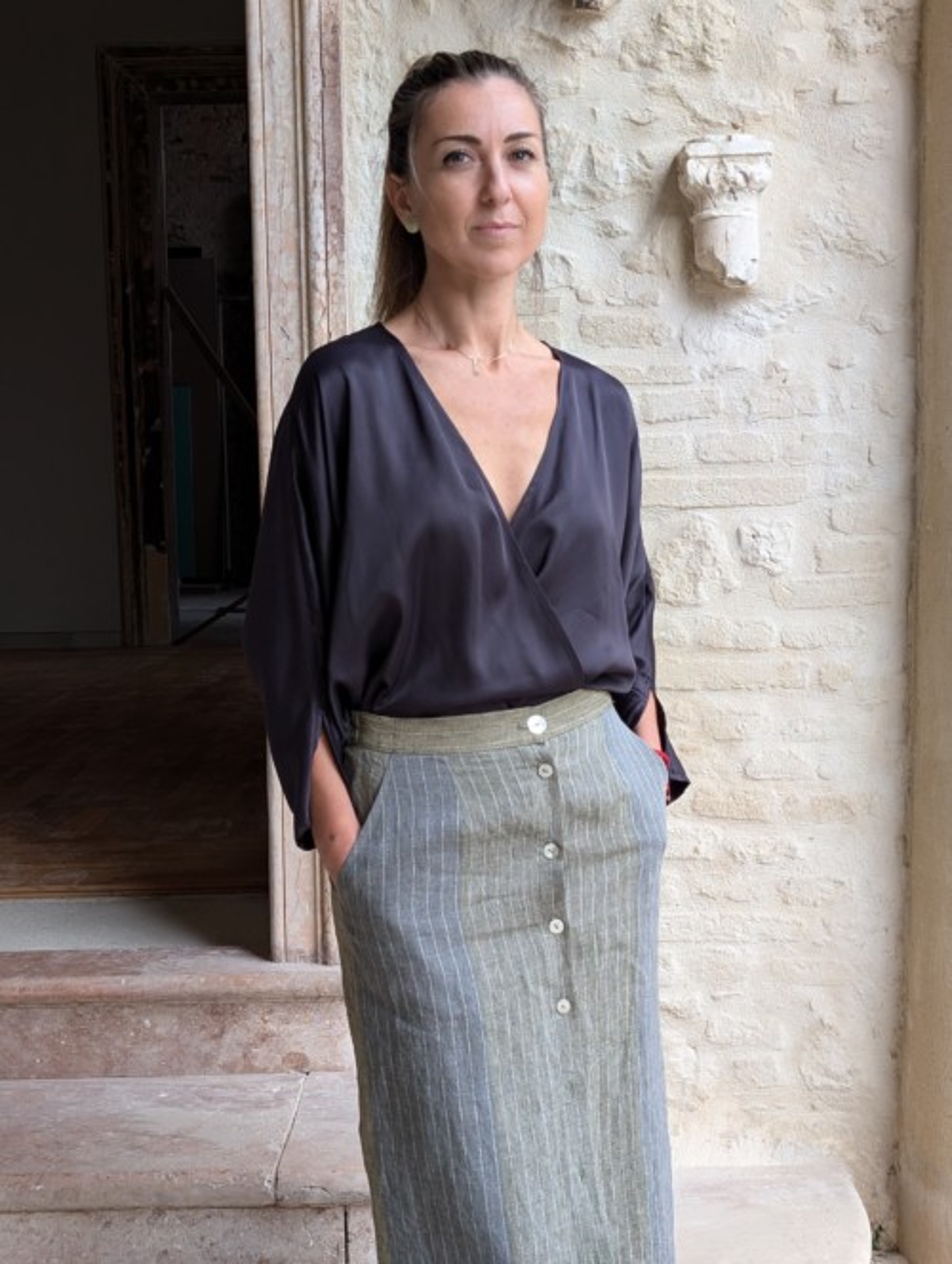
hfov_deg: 29.7
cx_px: 476
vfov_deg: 38.9
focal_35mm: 49
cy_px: 632
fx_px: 1792
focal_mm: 6.9
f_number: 1.68
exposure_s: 1/83.6
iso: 37
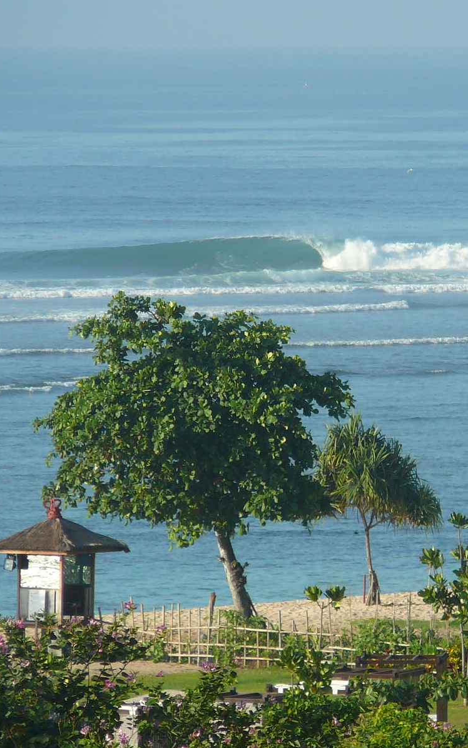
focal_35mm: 496
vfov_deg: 4.2
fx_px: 10123
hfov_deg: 2.6
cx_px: 363
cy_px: 374
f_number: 4.2
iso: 80
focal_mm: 52
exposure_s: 1/500
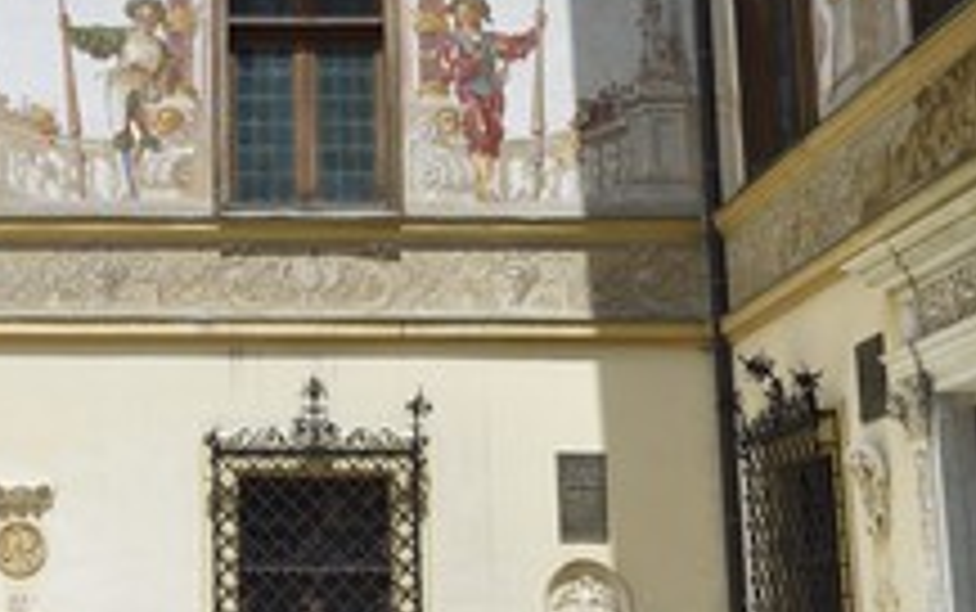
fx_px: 1996
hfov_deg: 26.5
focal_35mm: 75
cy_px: 274
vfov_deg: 17.4
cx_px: 94
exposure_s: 1/200
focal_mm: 38
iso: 200
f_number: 13
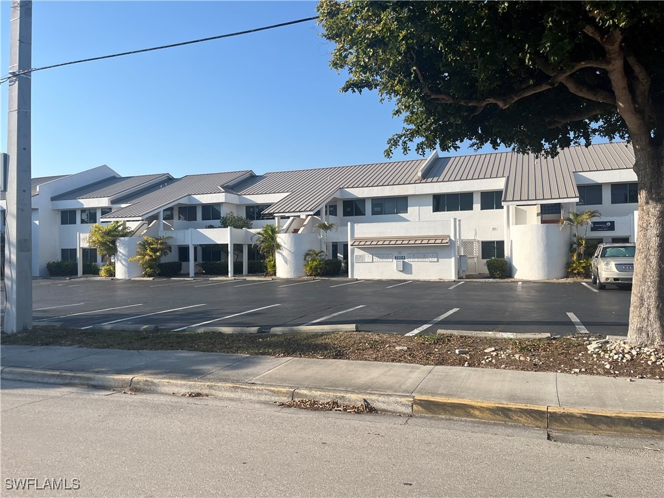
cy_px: 249
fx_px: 499
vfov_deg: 53.1
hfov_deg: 67.3
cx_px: 332
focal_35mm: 26
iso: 50
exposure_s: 1/3521
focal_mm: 5.1
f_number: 1.6
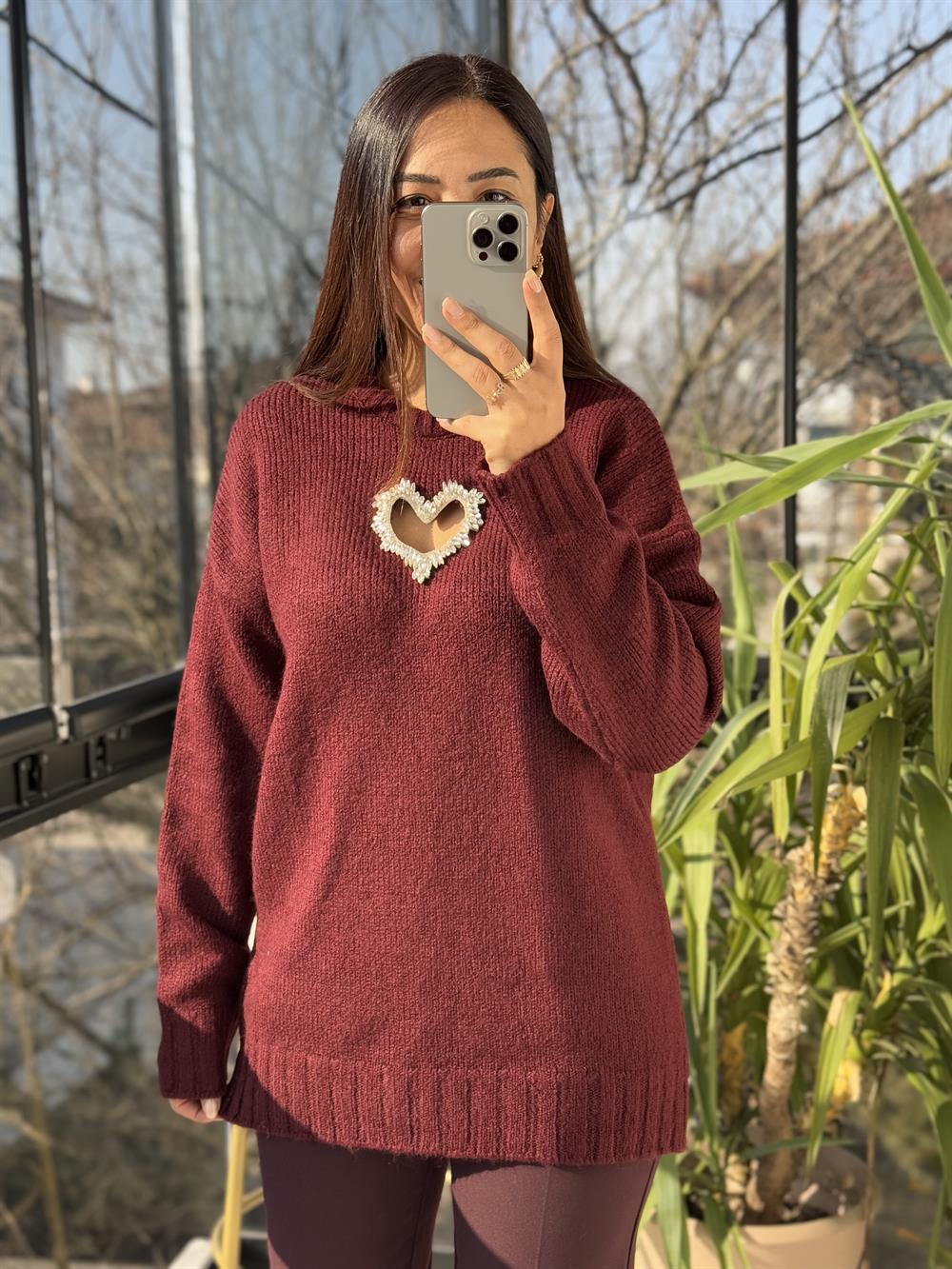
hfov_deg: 30.3
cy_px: 634
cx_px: 476
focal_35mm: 48
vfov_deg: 39.7
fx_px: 1760
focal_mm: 6.76
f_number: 1.78
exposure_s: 1/544
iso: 64
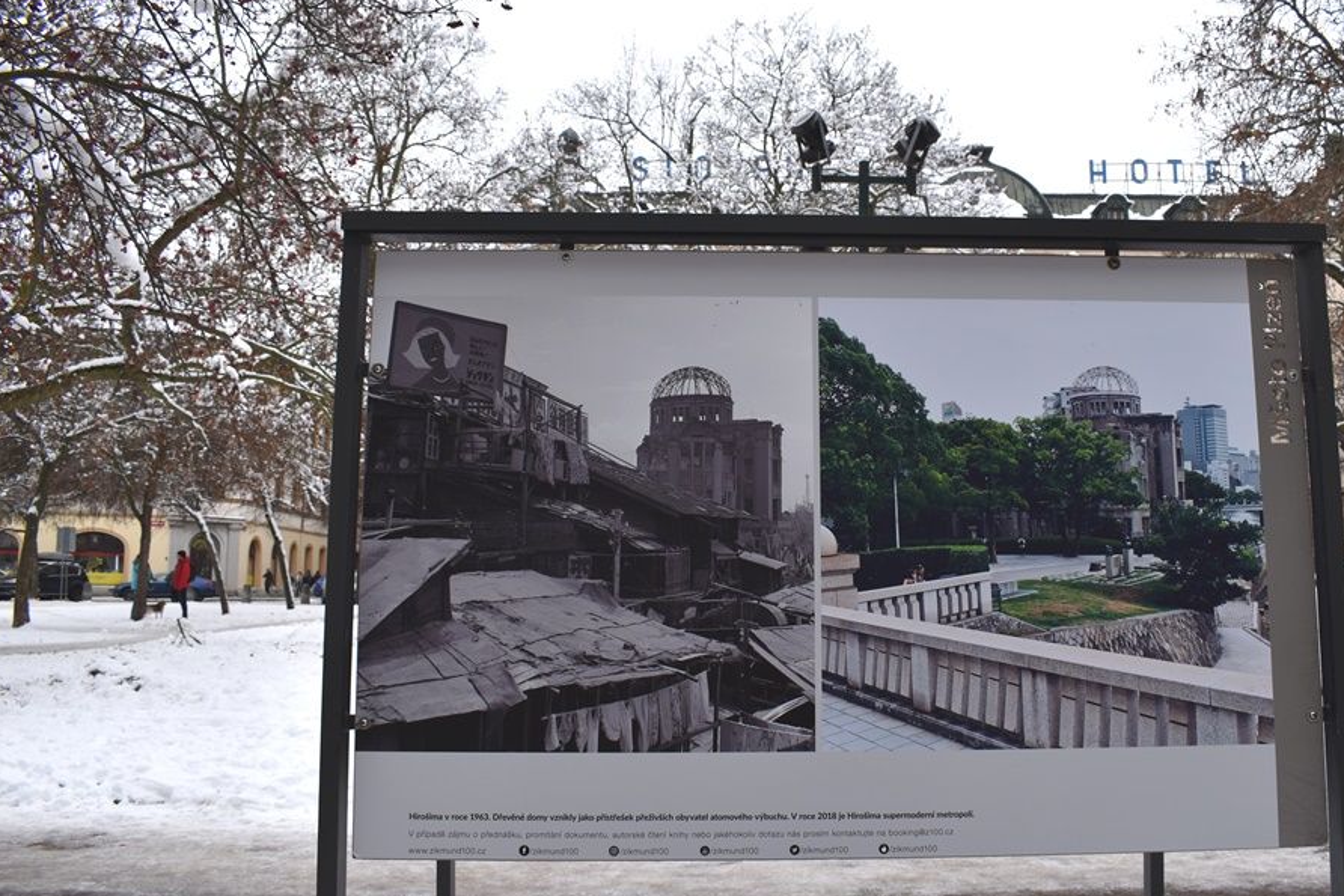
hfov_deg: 60.0
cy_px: 457
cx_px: 768
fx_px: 1157
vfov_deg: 42.3
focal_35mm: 31
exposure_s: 1/200
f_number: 7.1
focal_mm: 18
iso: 100
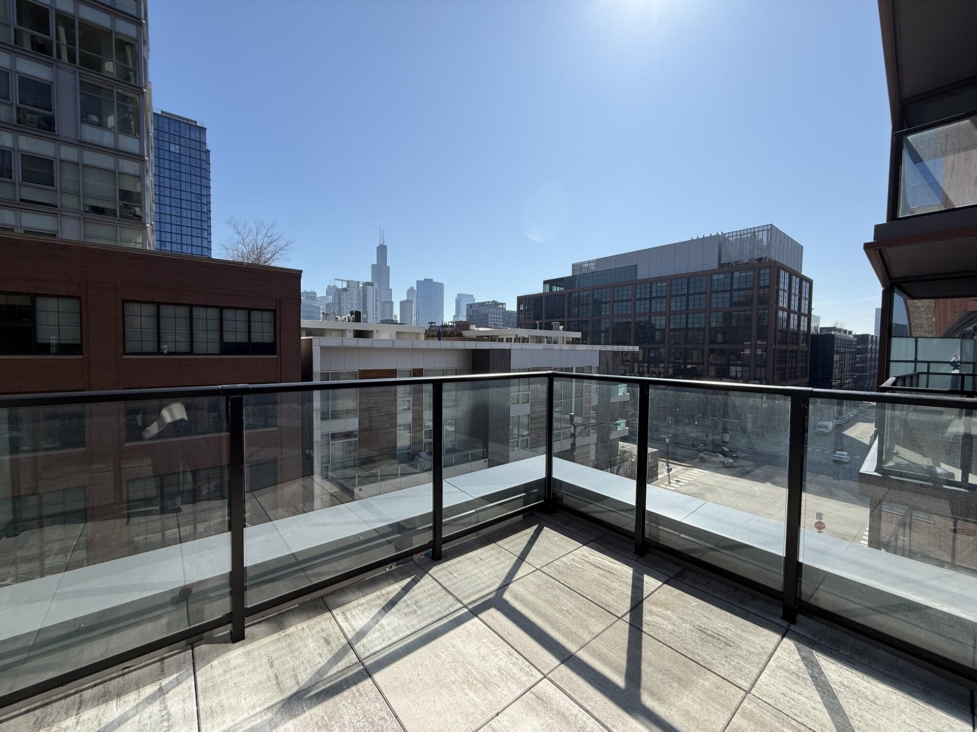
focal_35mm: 14
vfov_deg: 85.7
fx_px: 395
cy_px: 366
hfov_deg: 102.1
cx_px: 488
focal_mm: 2.22
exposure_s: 1/2717
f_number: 2.2
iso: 50
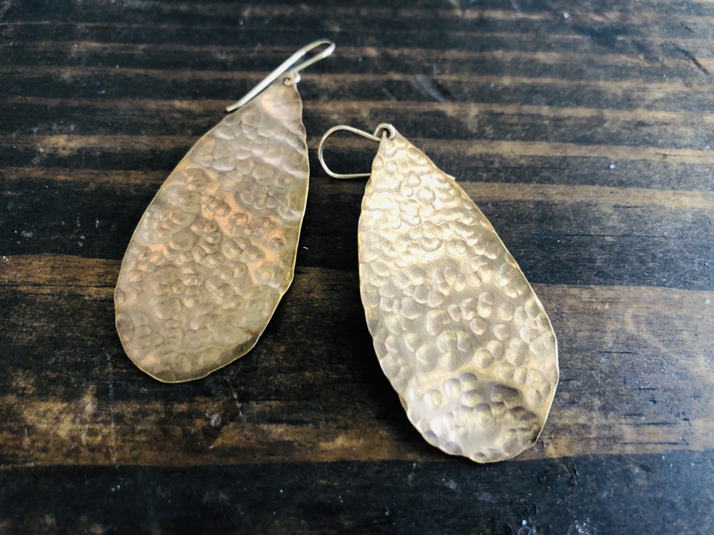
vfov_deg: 49.7
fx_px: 578
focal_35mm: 28
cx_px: 357
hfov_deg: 63.4
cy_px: 268
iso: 40
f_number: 1.8
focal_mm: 3.99
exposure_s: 1/24
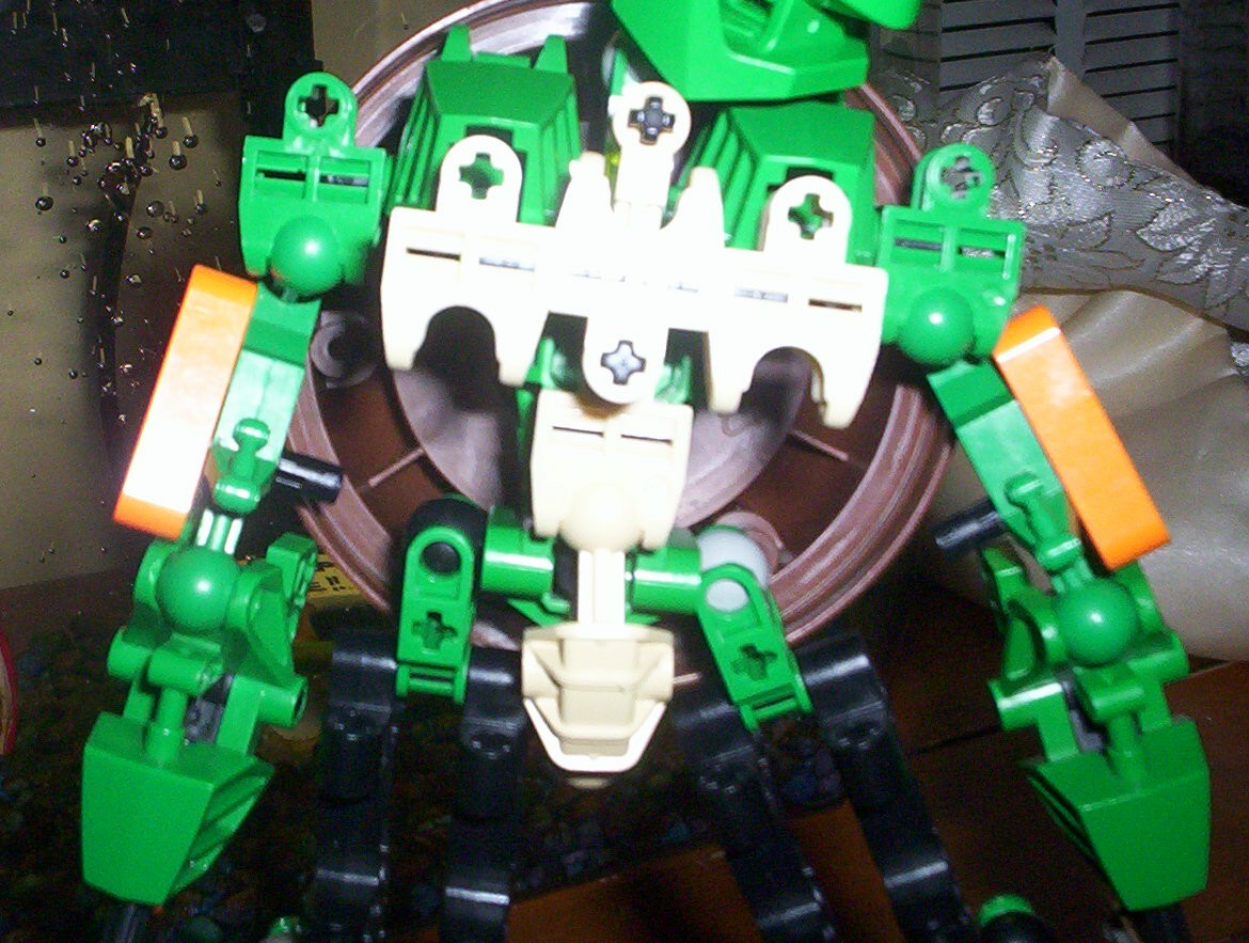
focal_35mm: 53
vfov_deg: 27.6
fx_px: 1917
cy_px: 420
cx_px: 487
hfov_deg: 35.9
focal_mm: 4.99
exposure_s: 1/60
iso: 140
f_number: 4.5
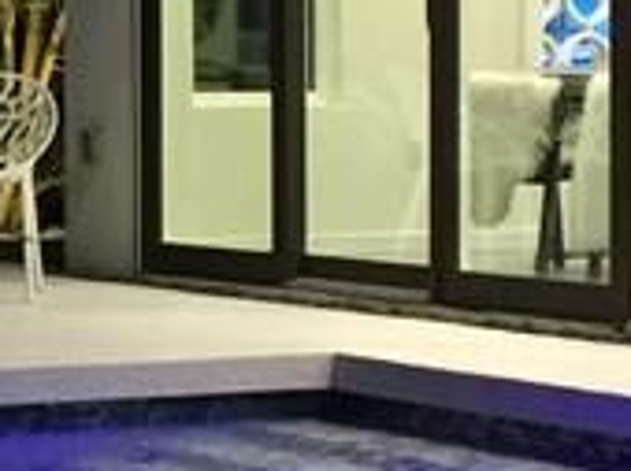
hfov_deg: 11.1
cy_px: 200
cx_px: -178
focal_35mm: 175
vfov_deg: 8.5
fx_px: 3186
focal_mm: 4.15
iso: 125
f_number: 2.2
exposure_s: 1/10
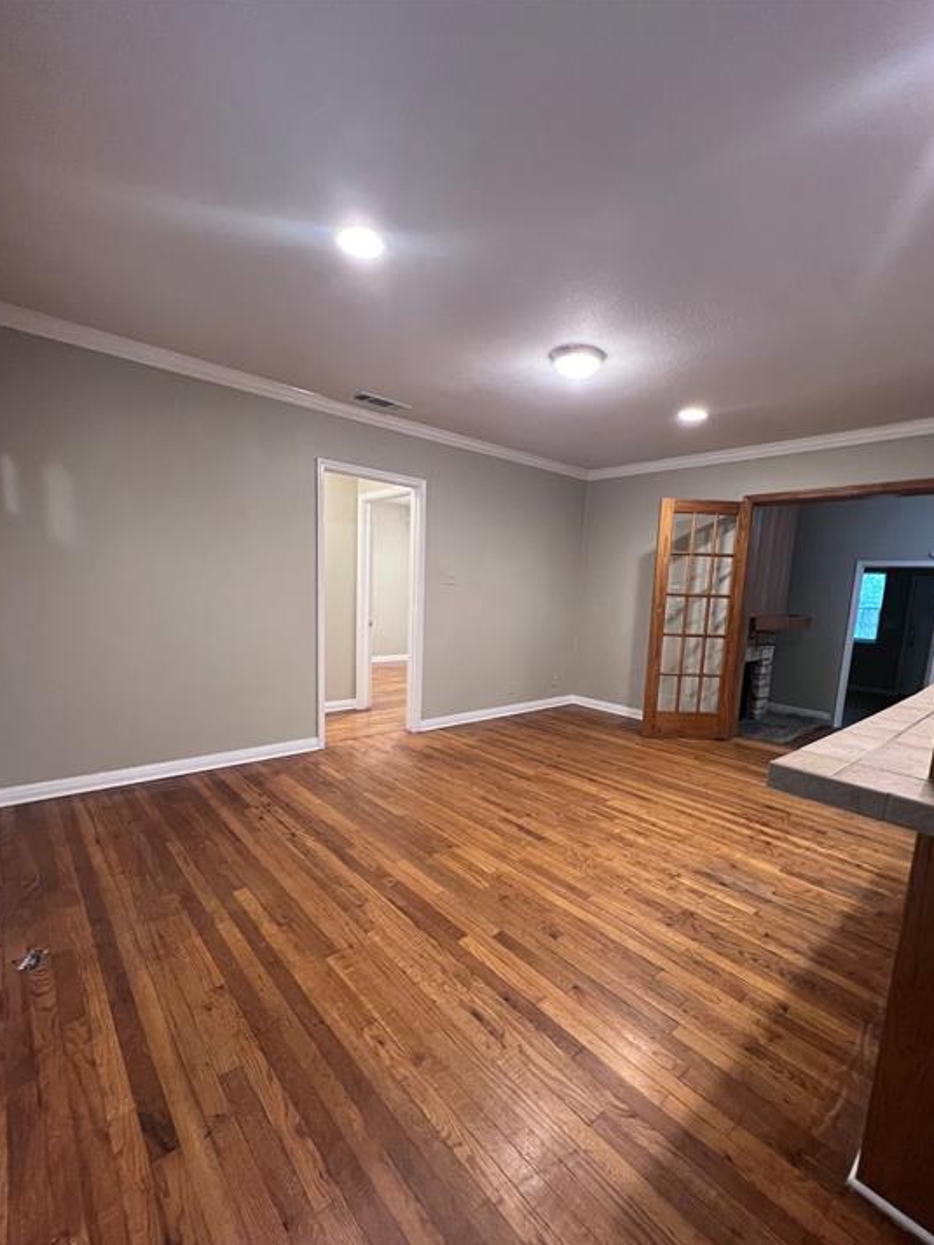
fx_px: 504
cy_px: 665
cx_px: 482
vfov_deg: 101.9
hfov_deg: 85.7
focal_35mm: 14
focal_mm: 1.57
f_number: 1.8
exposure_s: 1/60
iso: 320
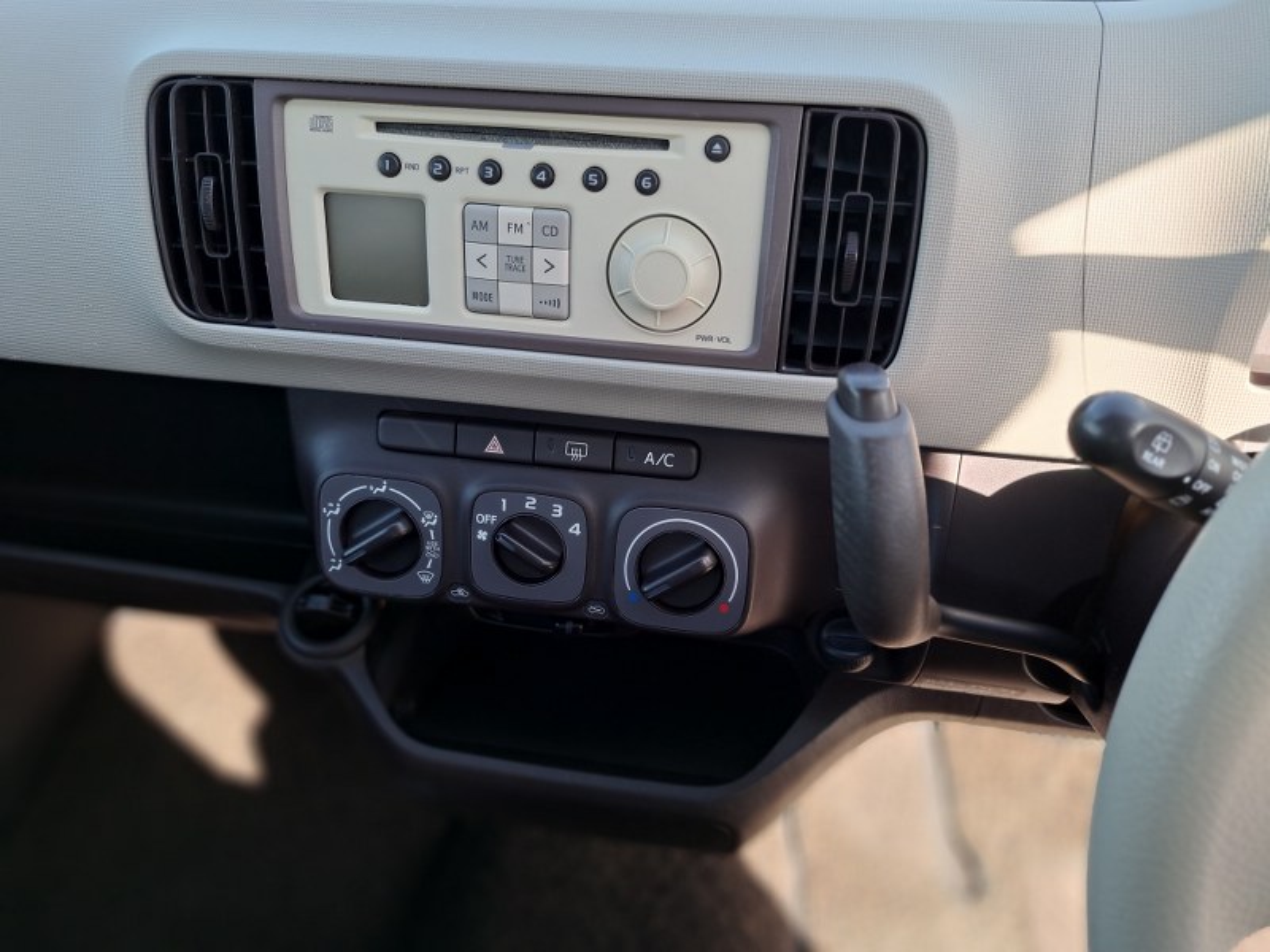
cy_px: 476
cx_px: 635
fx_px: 881
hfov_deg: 71.6
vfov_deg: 56.8
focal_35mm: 24
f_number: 1.8
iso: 50
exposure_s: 1/100
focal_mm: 5.23
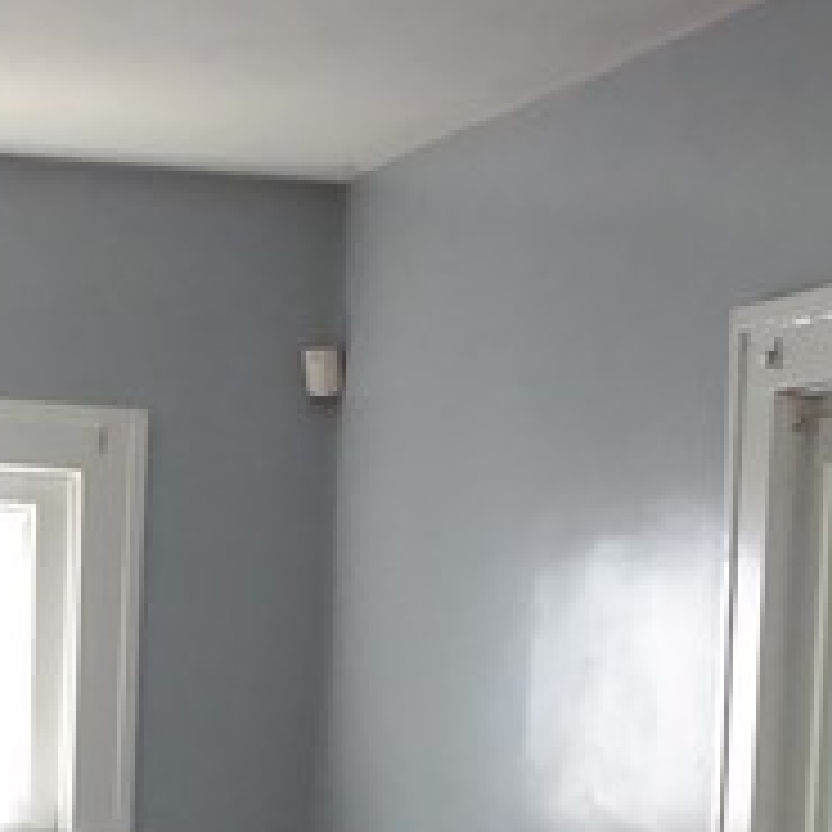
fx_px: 3318
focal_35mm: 122
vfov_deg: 13.6
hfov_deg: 14.2
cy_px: 1178
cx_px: 153
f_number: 3.3
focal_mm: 4.3
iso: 320
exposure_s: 1/60
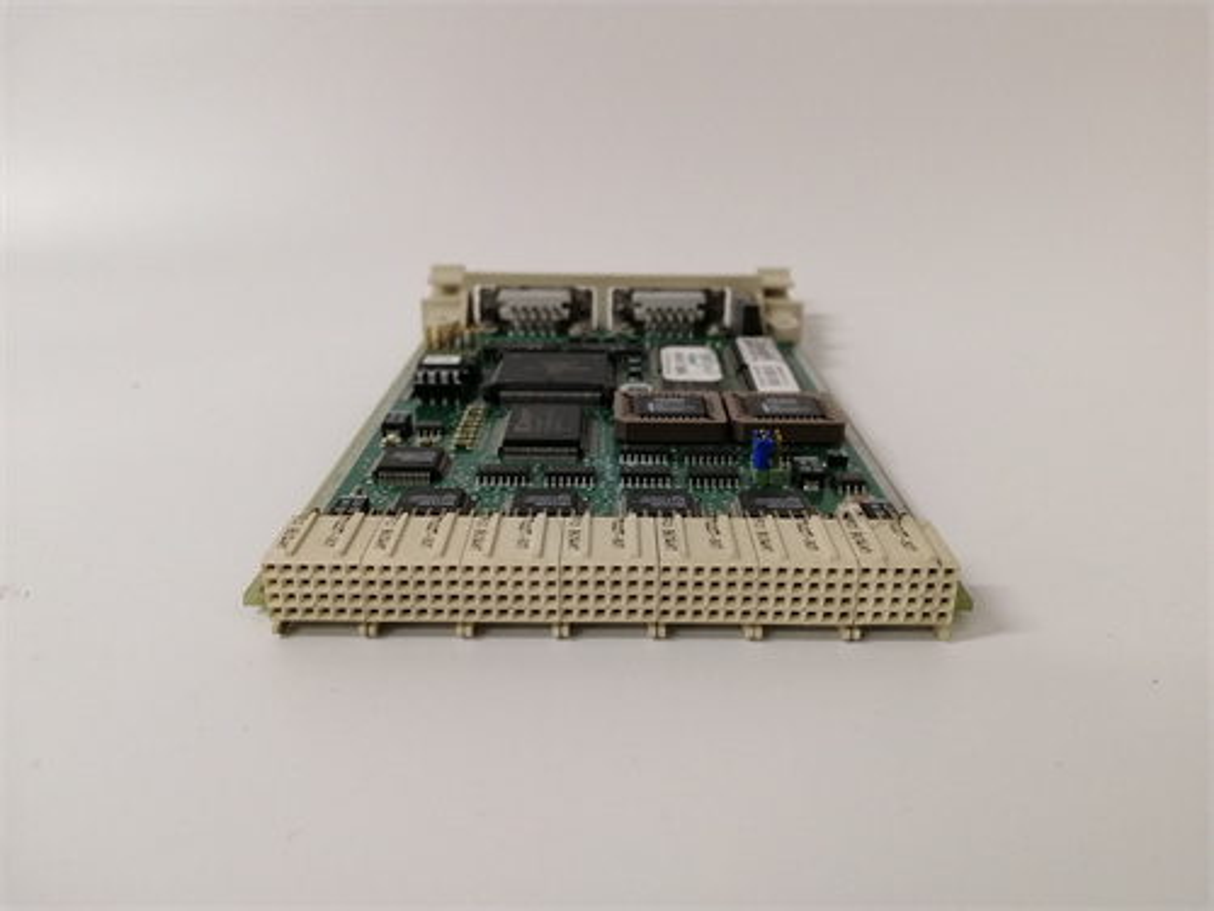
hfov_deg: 67.3
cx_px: 607
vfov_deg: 53.1
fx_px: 912
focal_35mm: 26
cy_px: 456
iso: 200
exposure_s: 1/33.3
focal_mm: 3.81
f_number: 2.2
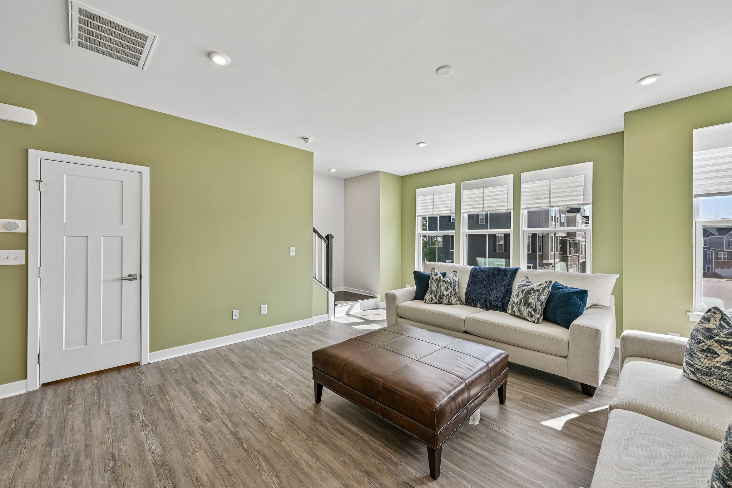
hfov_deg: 104.3
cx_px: 366
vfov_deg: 81.2
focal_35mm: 14
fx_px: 285
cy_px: 244
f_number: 8
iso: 100
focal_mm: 14
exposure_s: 1/80
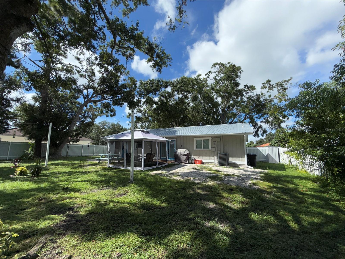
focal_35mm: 14
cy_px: 130
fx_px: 140
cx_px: 172
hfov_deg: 102.1
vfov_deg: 85.7
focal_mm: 2.22
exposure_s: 1/1211
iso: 16
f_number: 2.2
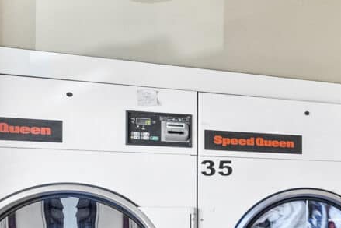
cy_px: 202
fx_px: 672
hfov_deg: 20.3
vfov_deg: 18.9
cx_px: 614
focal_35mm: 71
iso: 1000
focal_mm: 15.2
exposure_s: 1/100
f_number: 5.6
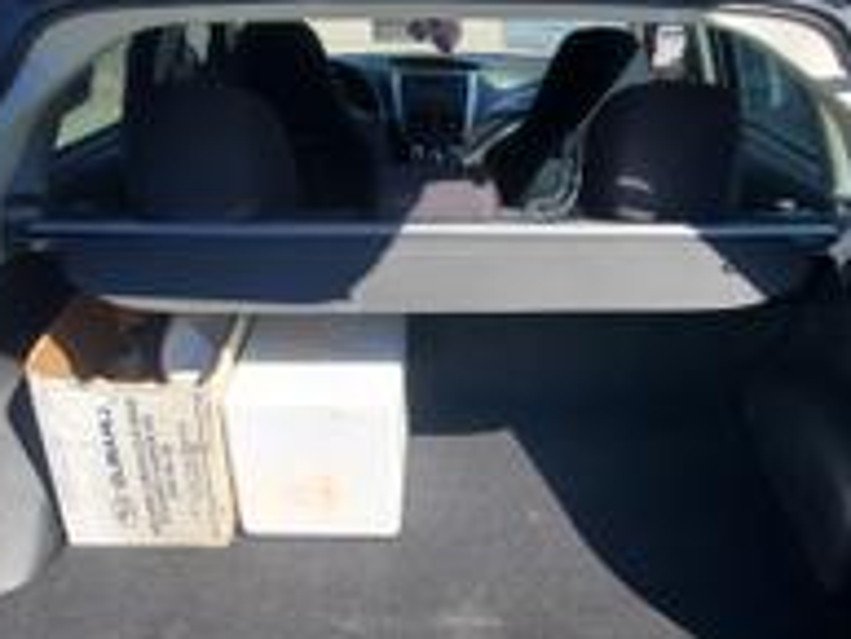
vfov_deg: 40.9
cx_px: 419
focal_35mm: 34
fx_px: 836
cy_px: 463
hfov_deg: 53.9
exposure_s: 1/612
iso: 50
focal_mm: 1.8
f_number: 2.2
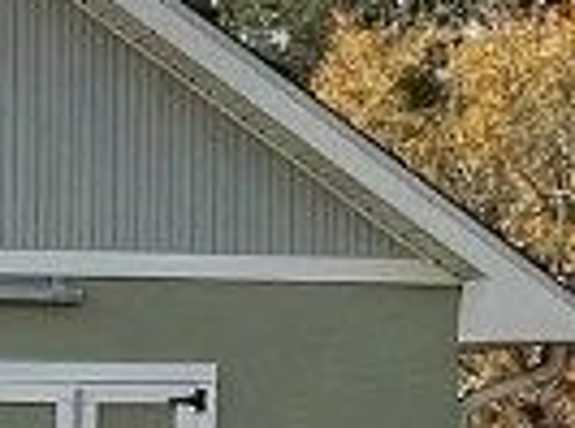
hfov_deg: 8.2
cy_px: 670
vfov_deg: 6.5
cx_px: -731
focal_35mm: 224
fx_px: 3711
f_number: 1.8
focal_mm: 3
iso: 16
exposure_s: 1/1912
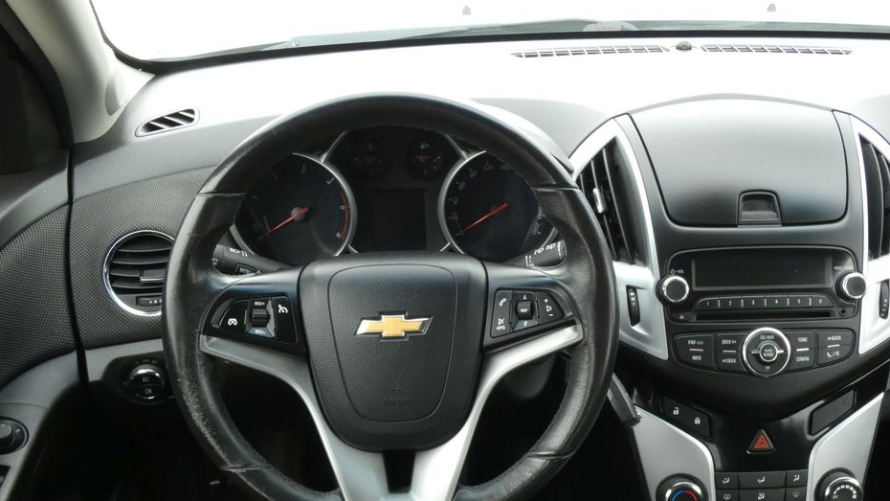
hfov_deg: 48.3
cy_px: 346
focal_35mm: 42
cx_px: 487
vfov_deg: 28.1
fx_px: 991
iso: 400
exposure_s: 1/80
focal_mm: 6.2
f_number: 5.6
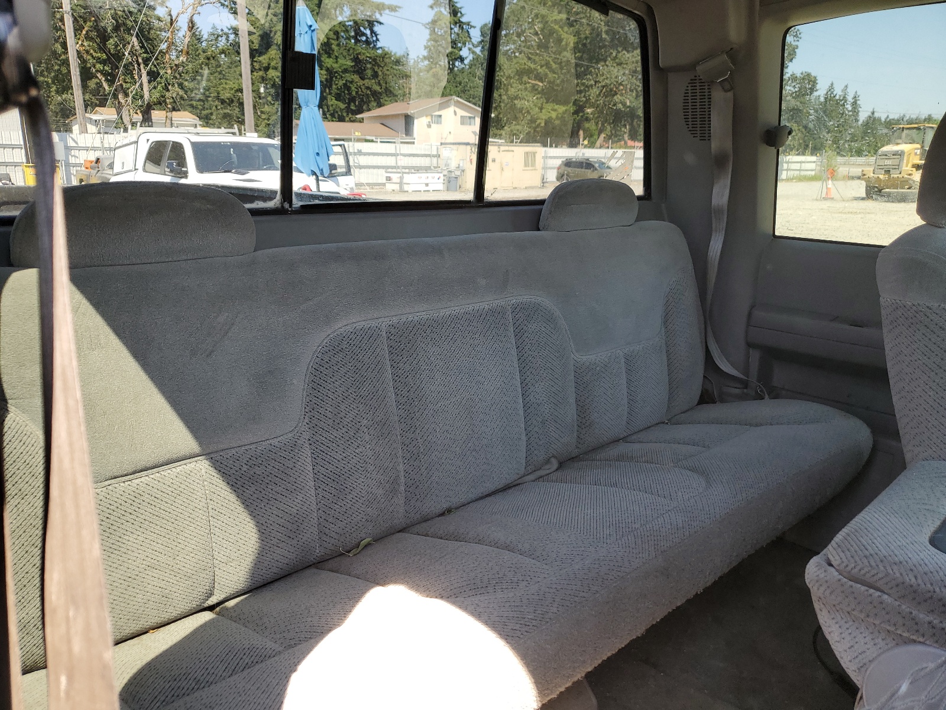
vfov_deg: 53.1
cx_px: 473
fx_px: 711
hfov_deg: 67.3
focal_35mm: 26
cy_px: 355
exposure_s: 1/278
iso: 50
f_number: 1.5
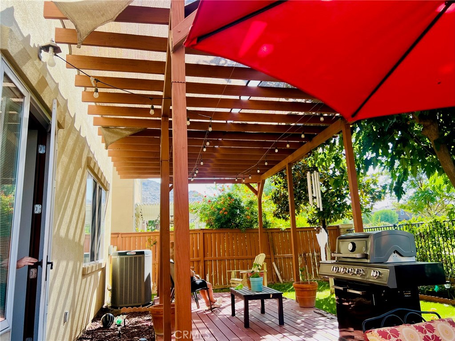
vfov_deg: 53.0
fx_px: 342
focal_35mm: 26
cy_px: 170
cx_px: 228
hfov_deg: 67.3
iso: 50
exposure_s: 1/539
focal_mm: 5.7
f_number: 1.5
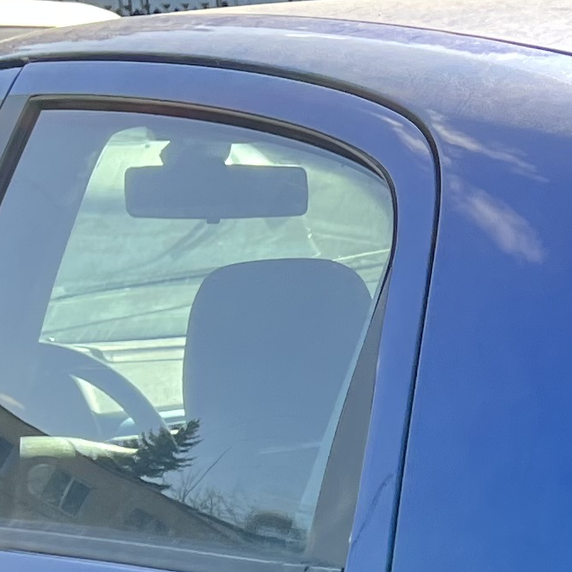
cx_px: 789
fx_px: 2561
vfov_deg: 12.1
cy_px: 890
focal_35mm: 137
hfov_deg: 12.3
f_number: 1.5
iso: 50
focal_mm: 5.7
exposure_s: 1/635
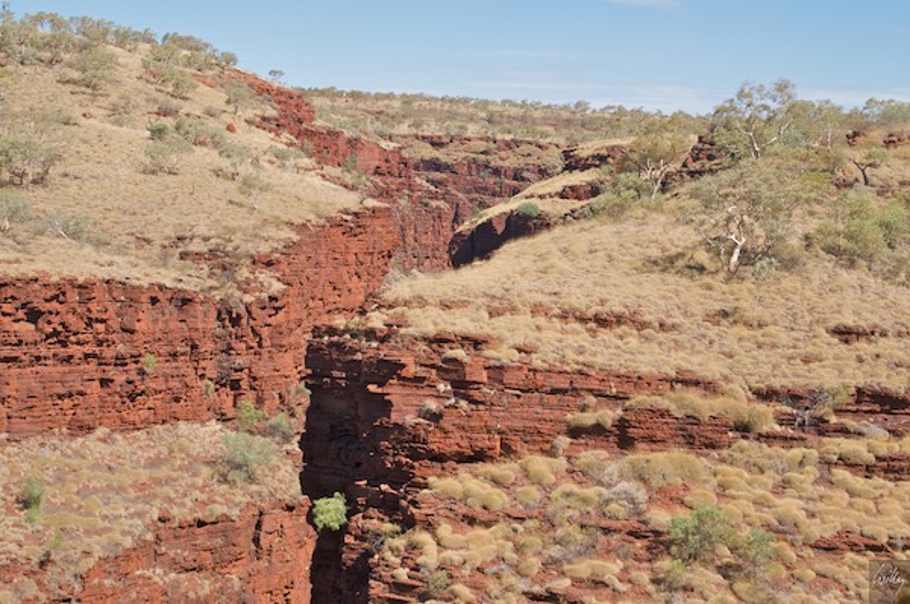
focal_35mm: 63
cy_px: 302
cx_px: 455
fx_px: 1590
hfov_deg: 31.9
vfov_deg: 21.5
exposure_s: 1/400
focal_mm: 42
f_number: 10
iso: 320
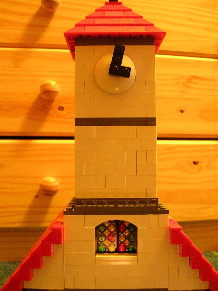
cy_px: 146
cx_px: 109
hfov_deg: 37.7
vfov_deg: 49.0
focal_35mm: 38
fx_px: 319
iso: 200
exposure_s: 1/1.9
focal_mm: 5.8
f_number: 2.8
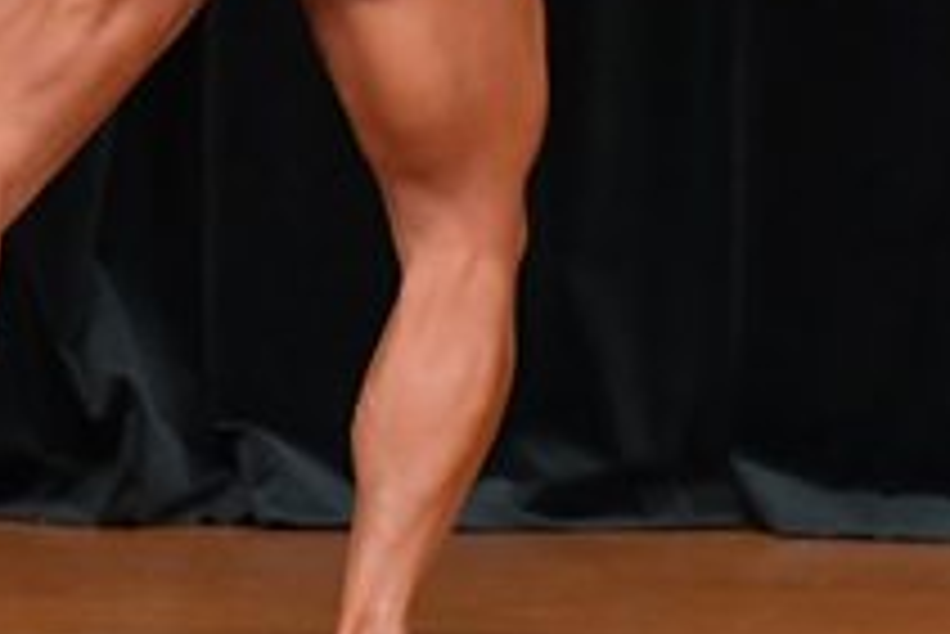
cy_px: -270
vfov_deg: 1.3
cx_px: 277
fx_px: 27647
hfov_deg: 2.0
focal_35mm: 1047
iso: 4000
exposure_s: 1/400
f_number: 5.6
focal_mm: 190
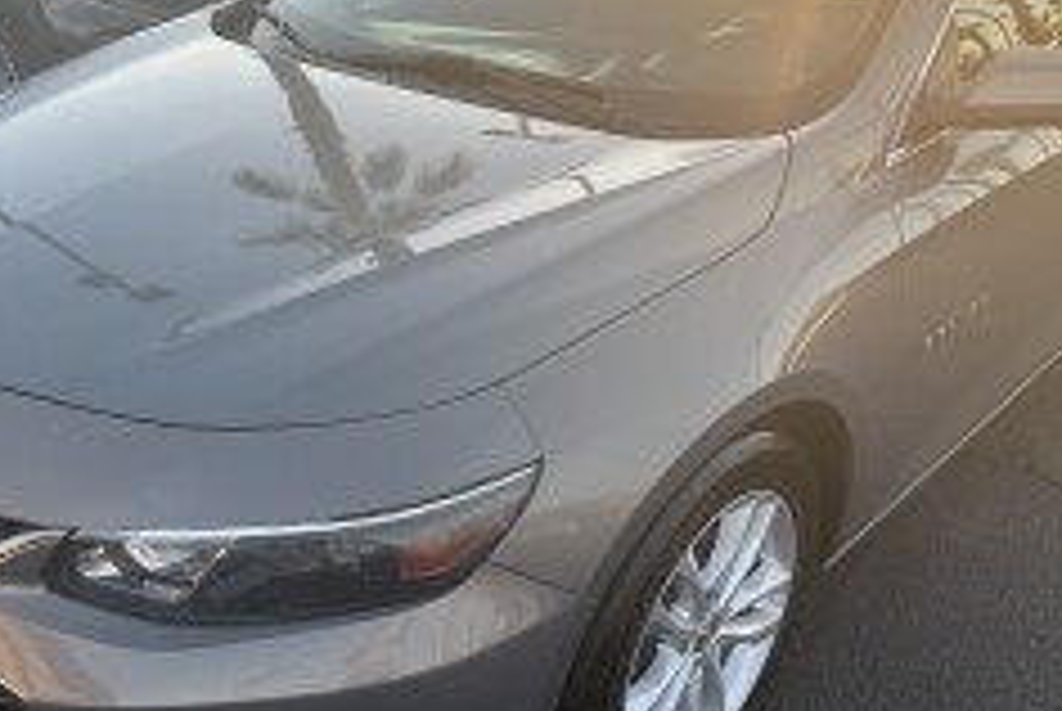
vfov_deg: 34.3
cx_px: 493
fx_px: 1152
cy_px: 349
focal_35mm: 39
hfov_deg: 49.5
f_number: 1.78
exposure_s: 1/467
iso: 80
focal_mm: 6.76
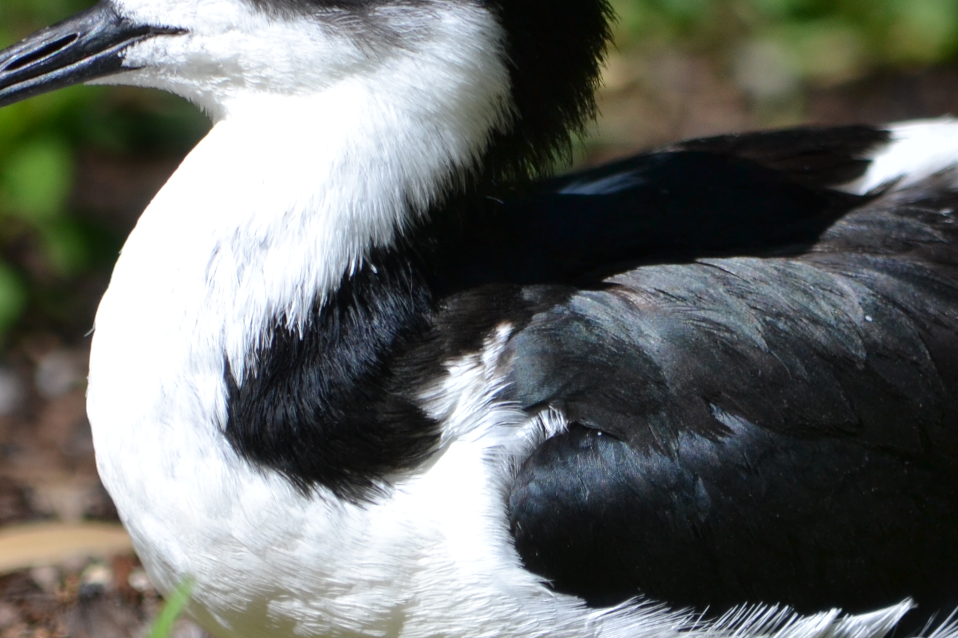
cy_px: 335
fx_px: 29318
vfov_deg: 1.2
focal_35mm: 1102
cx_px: 479
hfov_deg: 1.9
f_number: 5.6
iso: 200
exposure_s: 1/500
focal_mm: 300
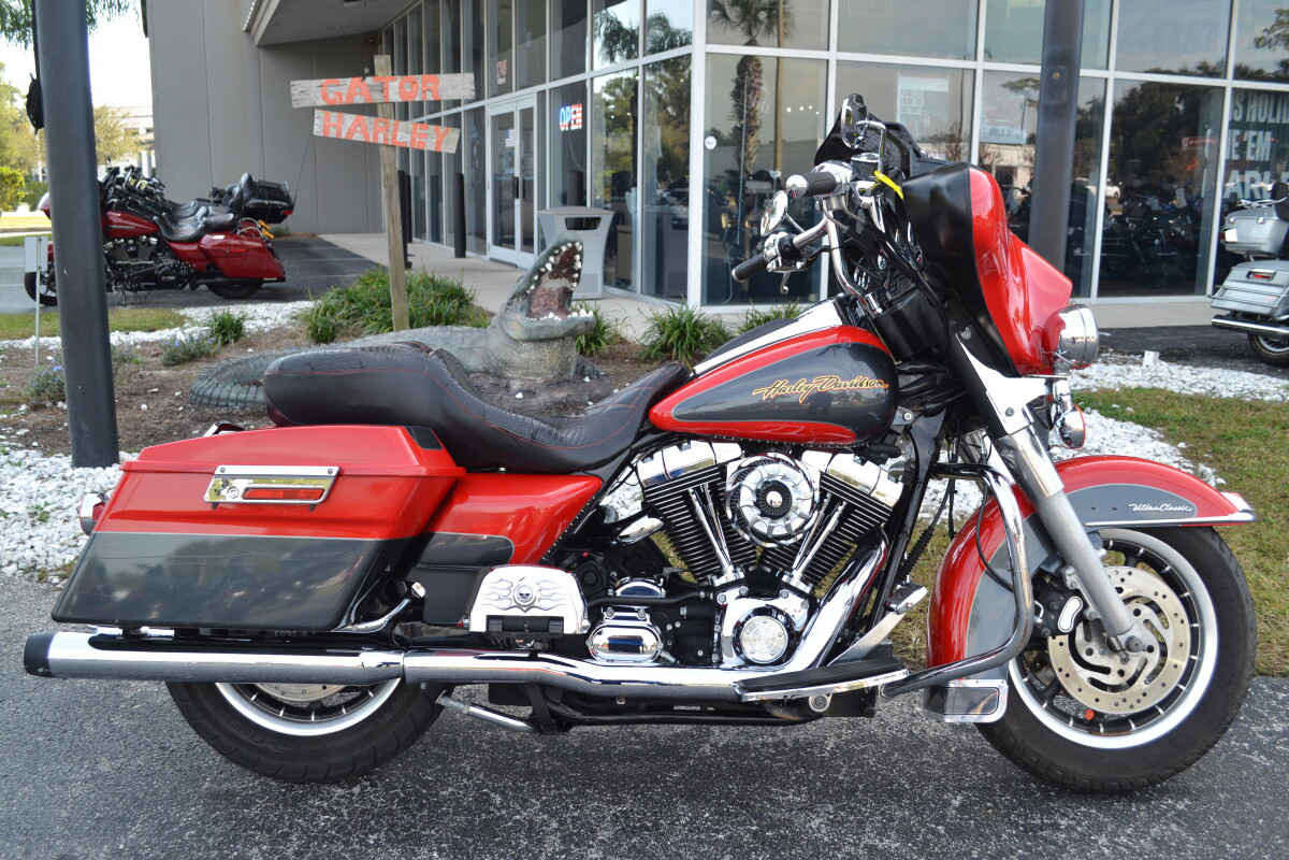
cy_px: 430
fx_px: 1181
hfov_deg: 57.2
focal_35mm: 33
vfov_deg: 40.0
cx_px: 644
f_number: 5.6
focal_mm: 22
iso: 140
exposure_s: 1/125
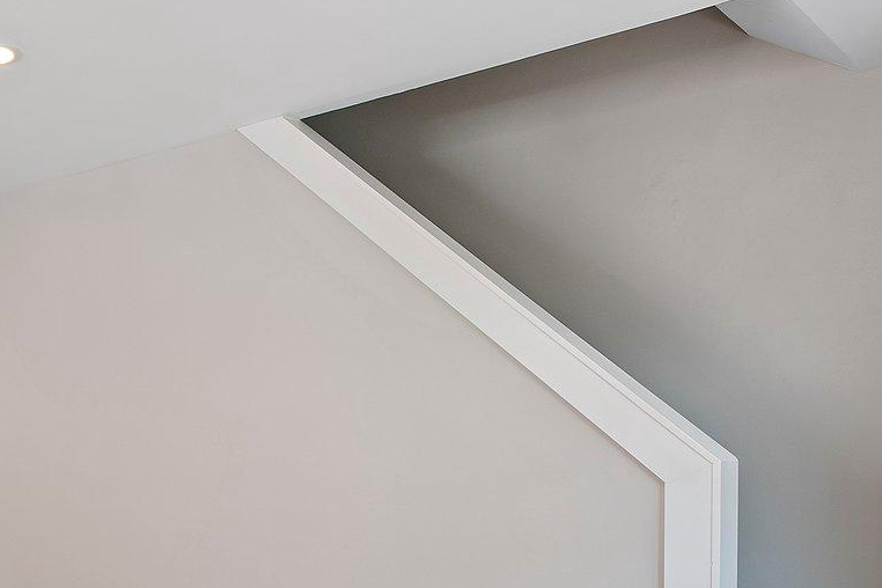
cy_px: 423
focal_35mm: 43
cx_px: 35
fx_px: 1053
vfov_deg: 30.8
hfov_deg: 40.7
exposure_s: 1/1.25
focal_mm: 16
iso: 250
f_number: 9
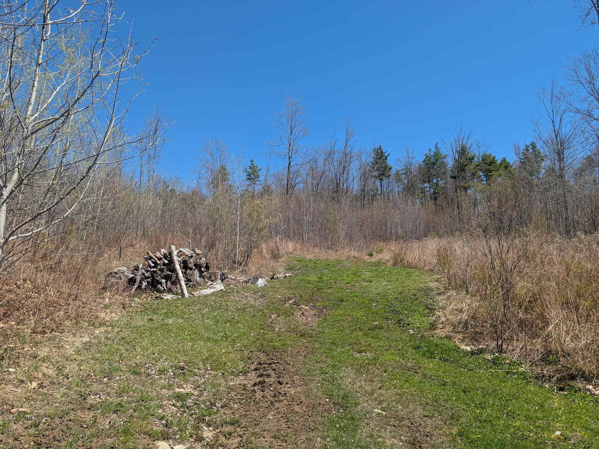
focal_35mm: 24
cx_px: 300
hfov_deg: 71.6
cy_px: 224
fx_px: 415
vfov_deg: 56.8
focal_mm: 6.9
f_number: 1.68
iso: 20
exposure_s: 1/717
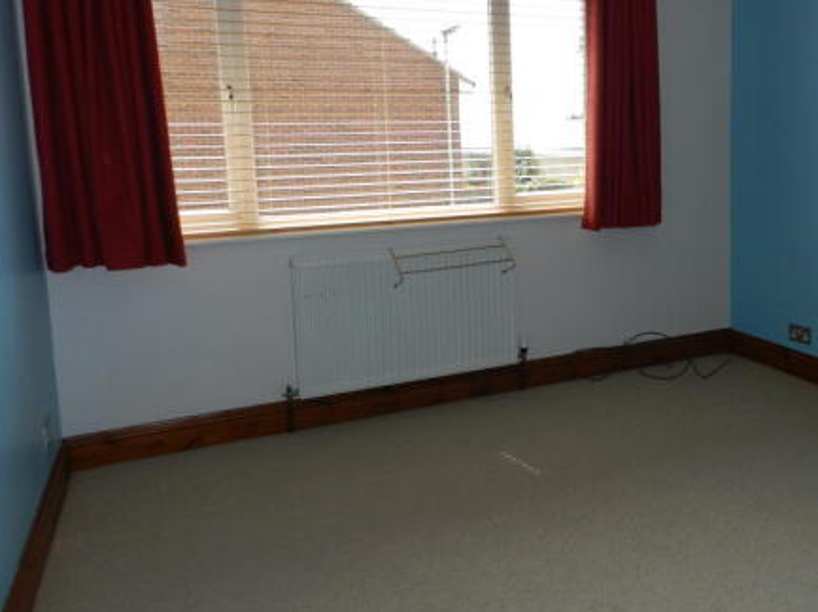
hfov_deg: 57.3
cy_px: 230
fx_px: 732
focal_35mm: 31
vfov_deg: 45.0
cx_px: 537
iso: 160
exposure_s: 1/320
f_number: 3.4
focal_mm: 4
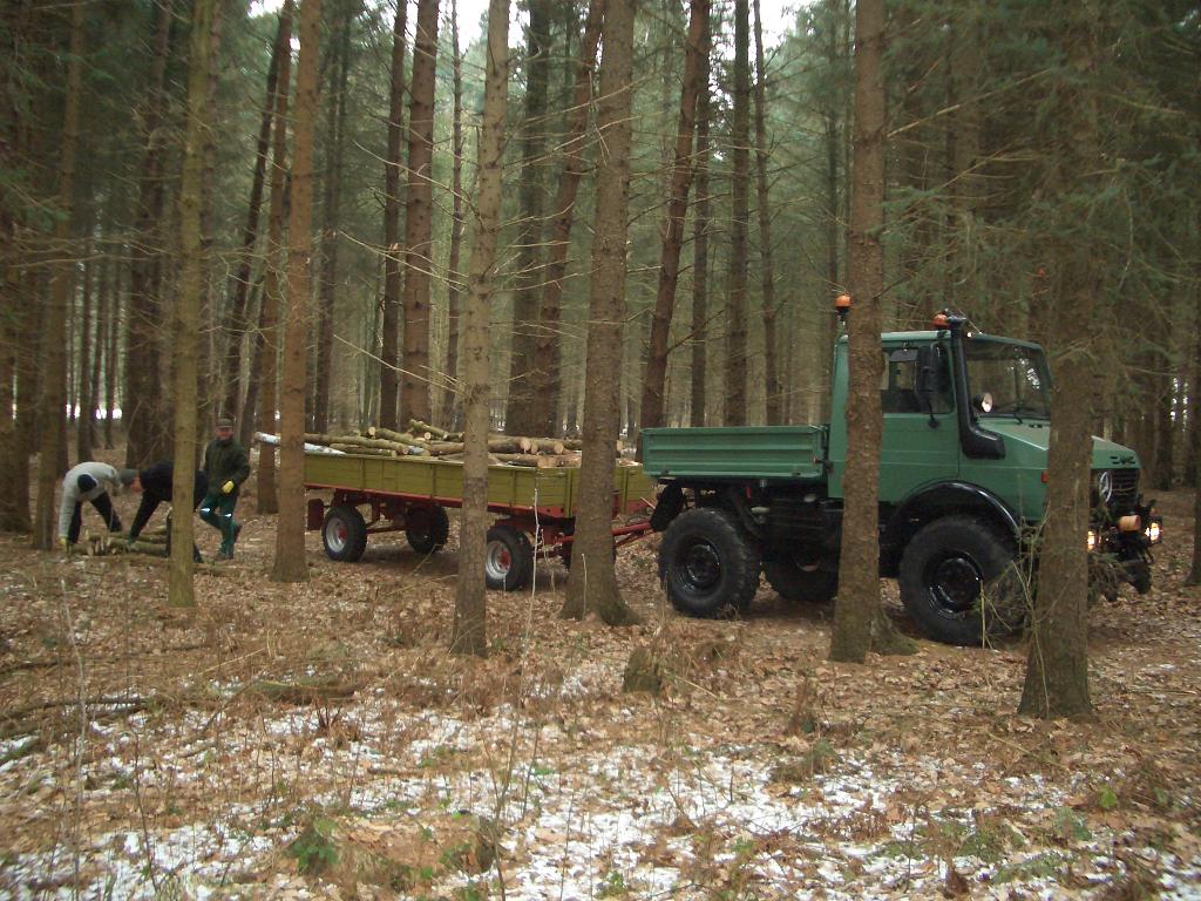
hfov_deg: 52.6
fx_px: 1214
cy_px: 450
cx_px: 600
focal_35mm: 35
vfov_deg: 40.7
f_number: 2.6
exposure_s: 1/60
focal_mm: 5.8
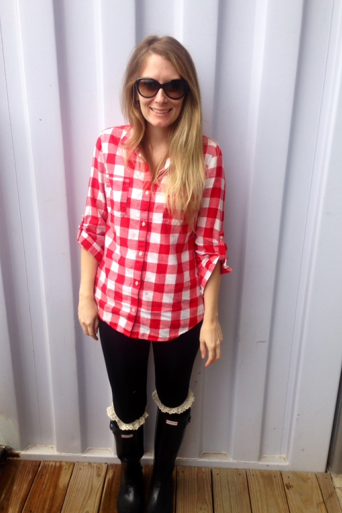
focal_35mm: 35
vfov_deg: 54.4
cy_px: 254
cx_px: 161
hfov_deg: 37.8
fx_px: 499
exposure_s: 1/343
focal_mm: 4.12
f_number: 2.4
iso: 50
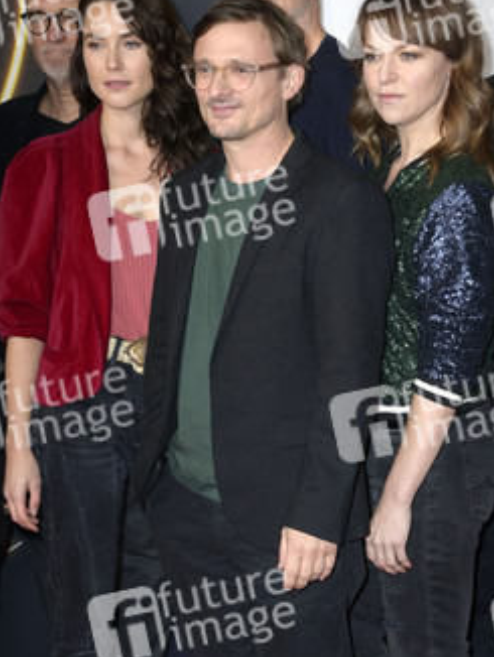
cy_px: 314
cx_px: 250
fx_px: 1387
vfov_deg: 26.7
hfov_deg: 20.2
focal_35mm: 73
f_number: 5.6
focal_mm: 62
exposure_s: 1/160
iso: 400
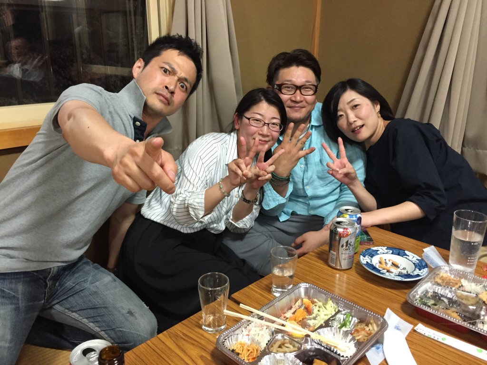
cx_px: 244
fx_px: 408
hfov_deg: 61.7
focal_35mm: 29
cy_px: 182
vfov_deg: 48.2
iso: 250
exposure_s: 1/17
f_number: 2.2
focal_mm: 4.15
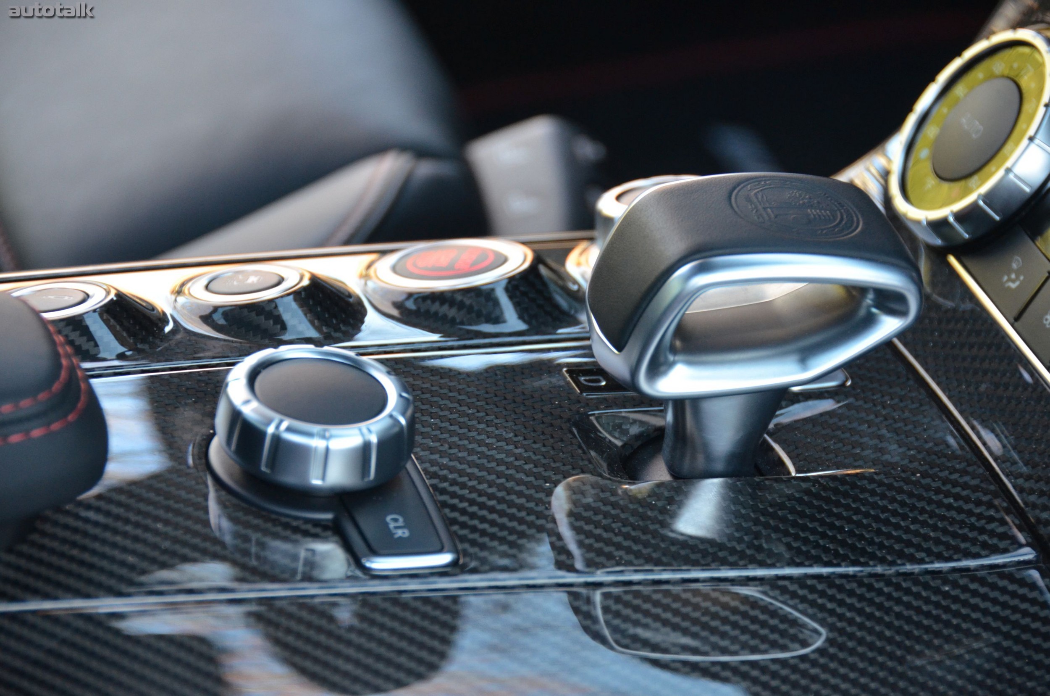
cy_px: 348
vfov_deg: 8.7
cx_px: 525
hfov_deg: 13.1
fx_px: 4584
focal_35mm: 158
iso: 1600
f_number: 5.3
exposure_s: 1/200
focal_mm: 105
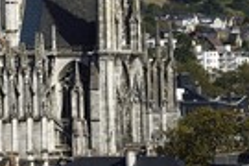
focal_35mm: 576
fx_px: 3984
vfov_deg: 2.4
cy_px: -24
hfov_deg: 3.6
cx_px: -105
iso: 200
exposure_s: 1/640
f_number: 10
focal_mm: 185
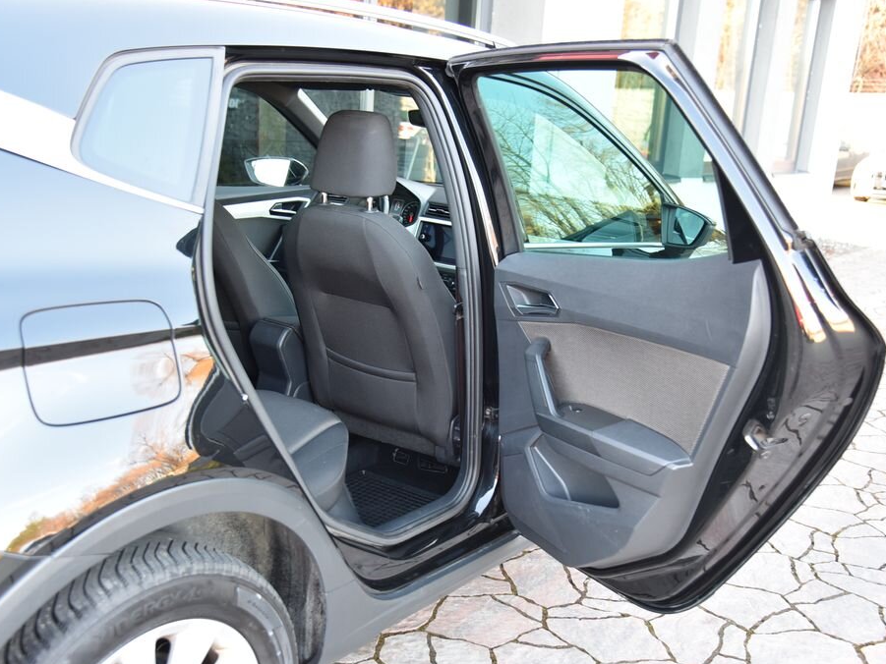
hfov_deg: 52.6
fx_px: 896
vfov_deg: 40.7
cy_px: 334
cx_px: 444
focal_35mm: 35
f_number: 4
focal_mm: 32
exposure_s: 1/40
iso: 500
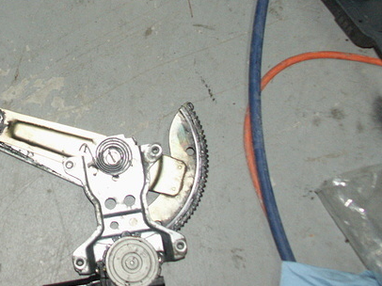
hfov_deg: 26.8
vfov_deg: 20.9
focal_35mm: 69
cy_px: 42
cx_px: 13
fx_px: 761
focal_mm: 9.16
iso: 200
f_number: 2.8
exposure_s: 1/45
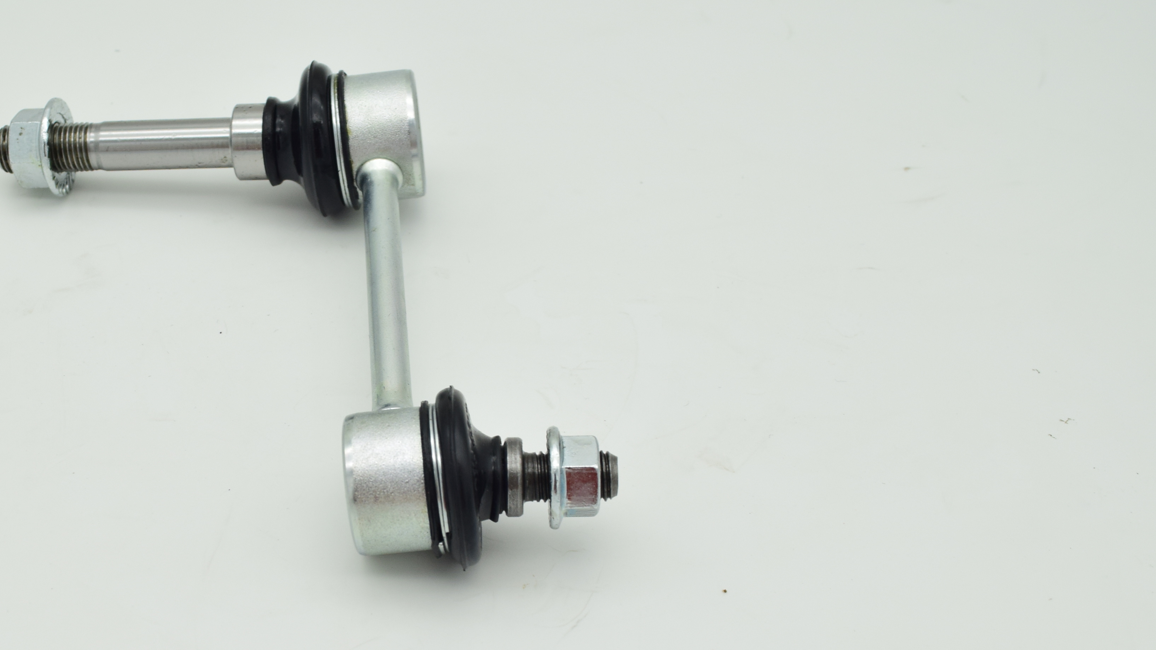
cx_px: 376
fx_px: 1524
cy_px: 432
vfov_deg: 24.0
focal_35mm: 50
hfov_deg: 41.0
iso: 320
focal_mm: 23
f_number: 8
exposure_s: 1/200
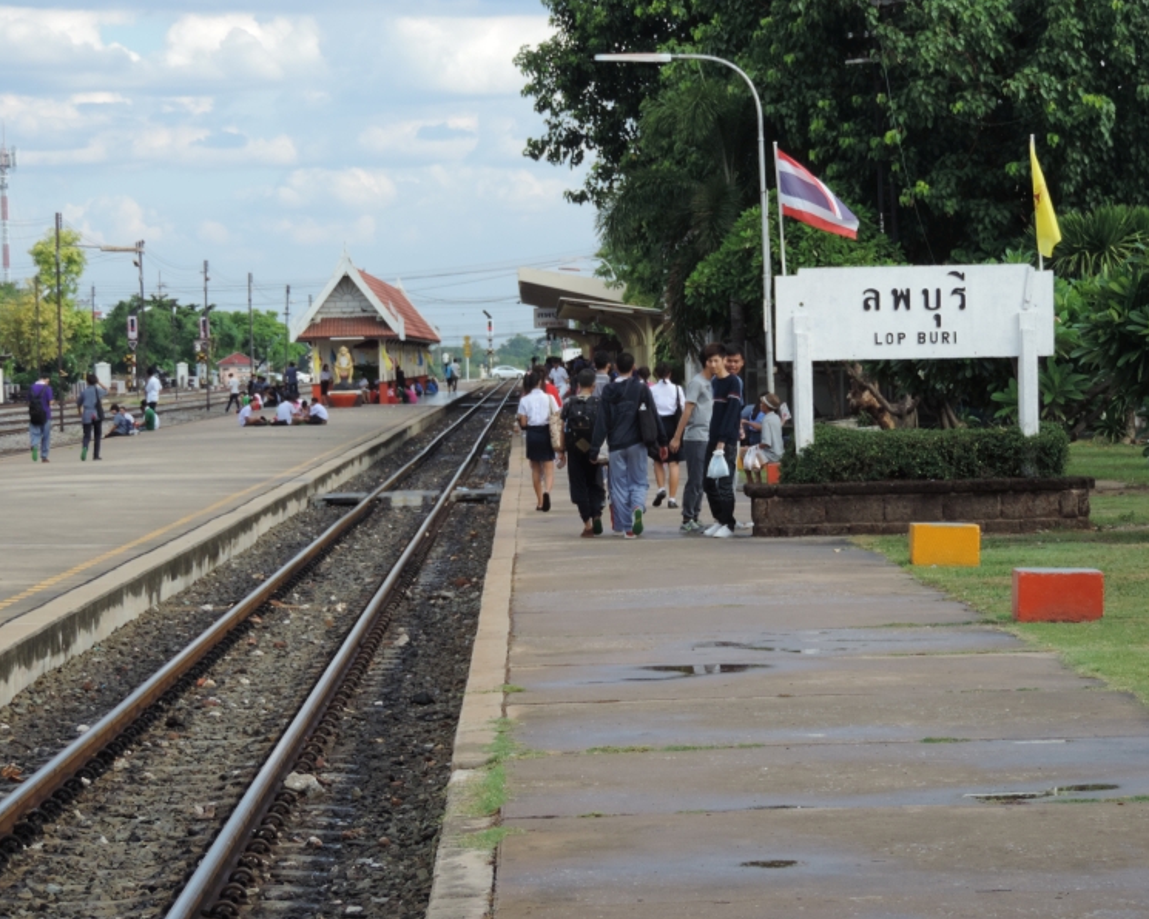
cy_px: 460
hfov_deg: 12.7
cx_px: 598
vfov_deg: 10.2
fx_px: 5169
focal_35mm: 152
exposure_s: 1/200
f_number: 4.4
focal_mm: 25.8
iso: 80
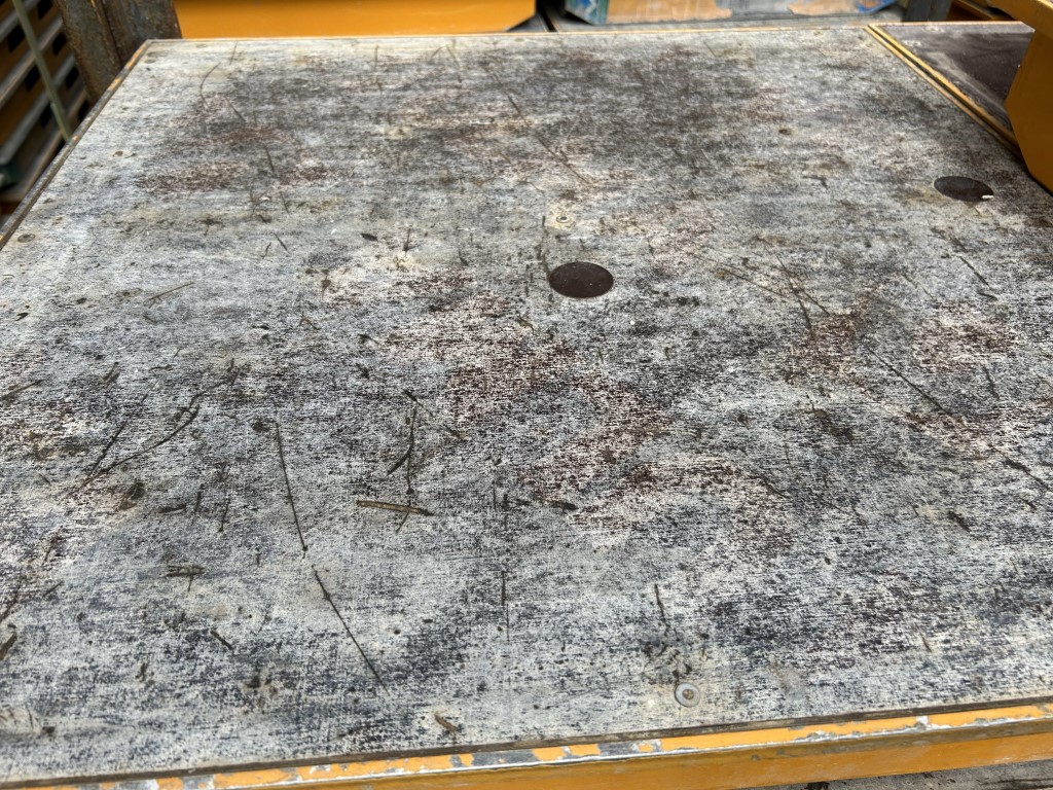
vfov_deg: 53.1
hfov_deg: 67.3
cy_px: 395
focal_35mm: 26
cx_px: 526
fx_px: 791
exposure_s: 1/1238
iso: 50
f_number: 1.5
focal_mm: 5.7
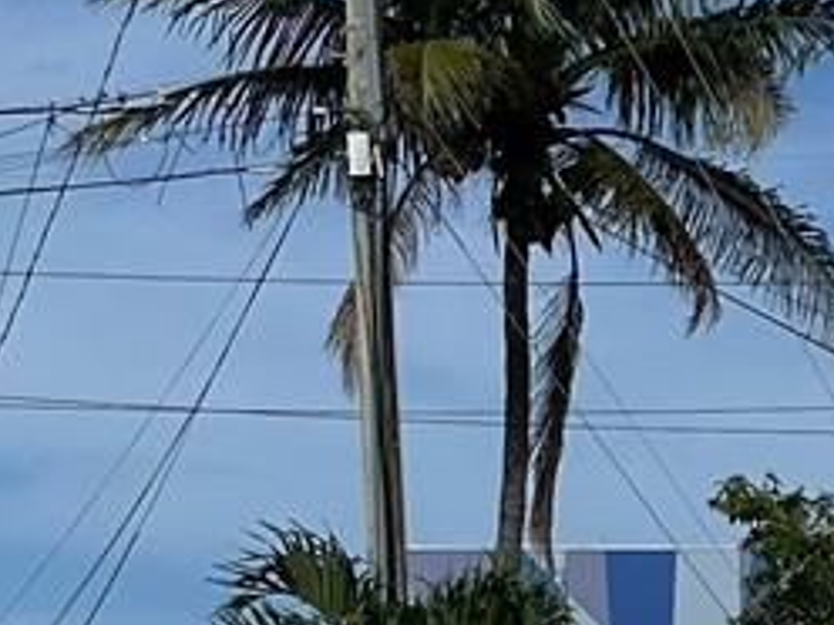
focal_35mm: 155
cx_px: 965
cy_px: 1442
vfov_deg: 8.8
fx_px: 3734
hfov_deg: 12.5
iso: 80
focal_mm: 6.86
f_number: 1.78
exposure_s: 1/13699
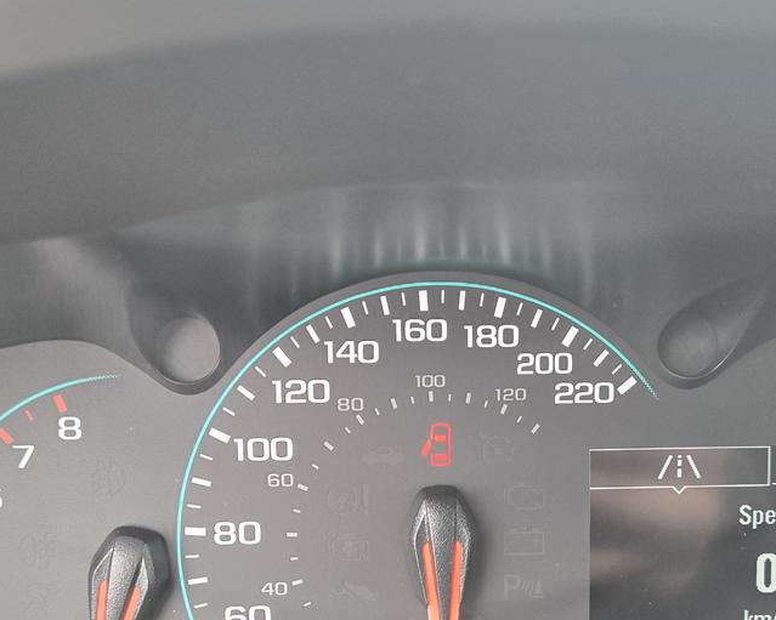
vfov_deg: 32.3
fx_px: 1033
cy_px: 513
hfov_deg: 41.1
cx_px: 407
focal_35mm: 45
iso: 160
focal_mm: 5.4
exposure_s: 1/120
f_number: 1.8
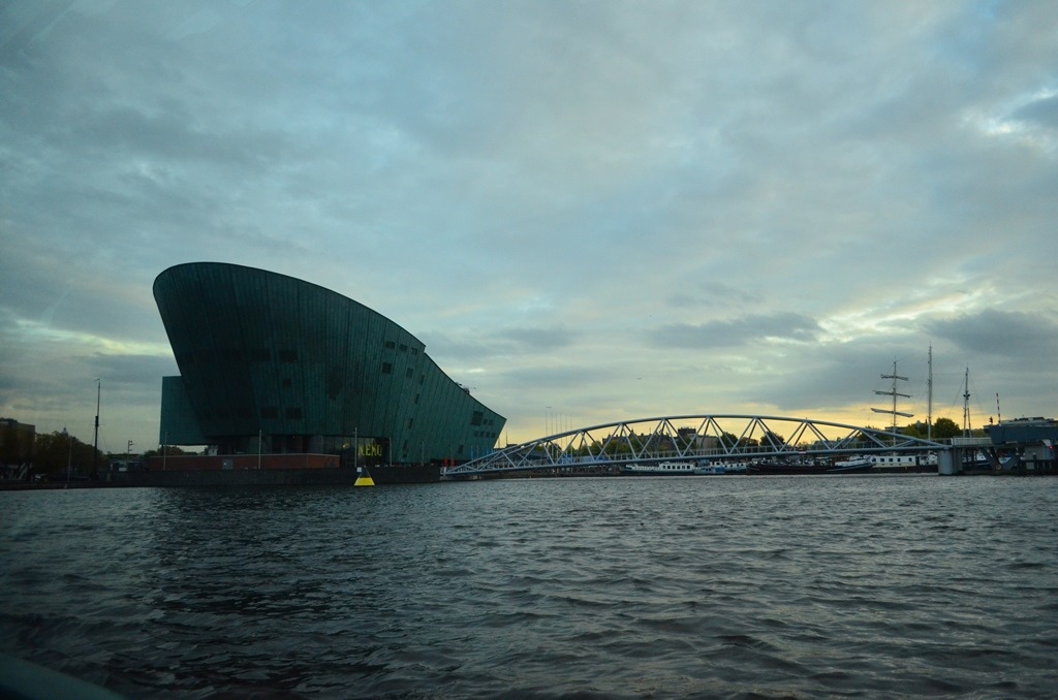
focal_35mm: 27
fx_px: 792
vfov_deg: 47.7
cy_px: 350
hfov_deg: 67.5
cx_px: 529
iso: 2000
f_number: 3.5
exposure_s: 1/1250
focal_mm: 18
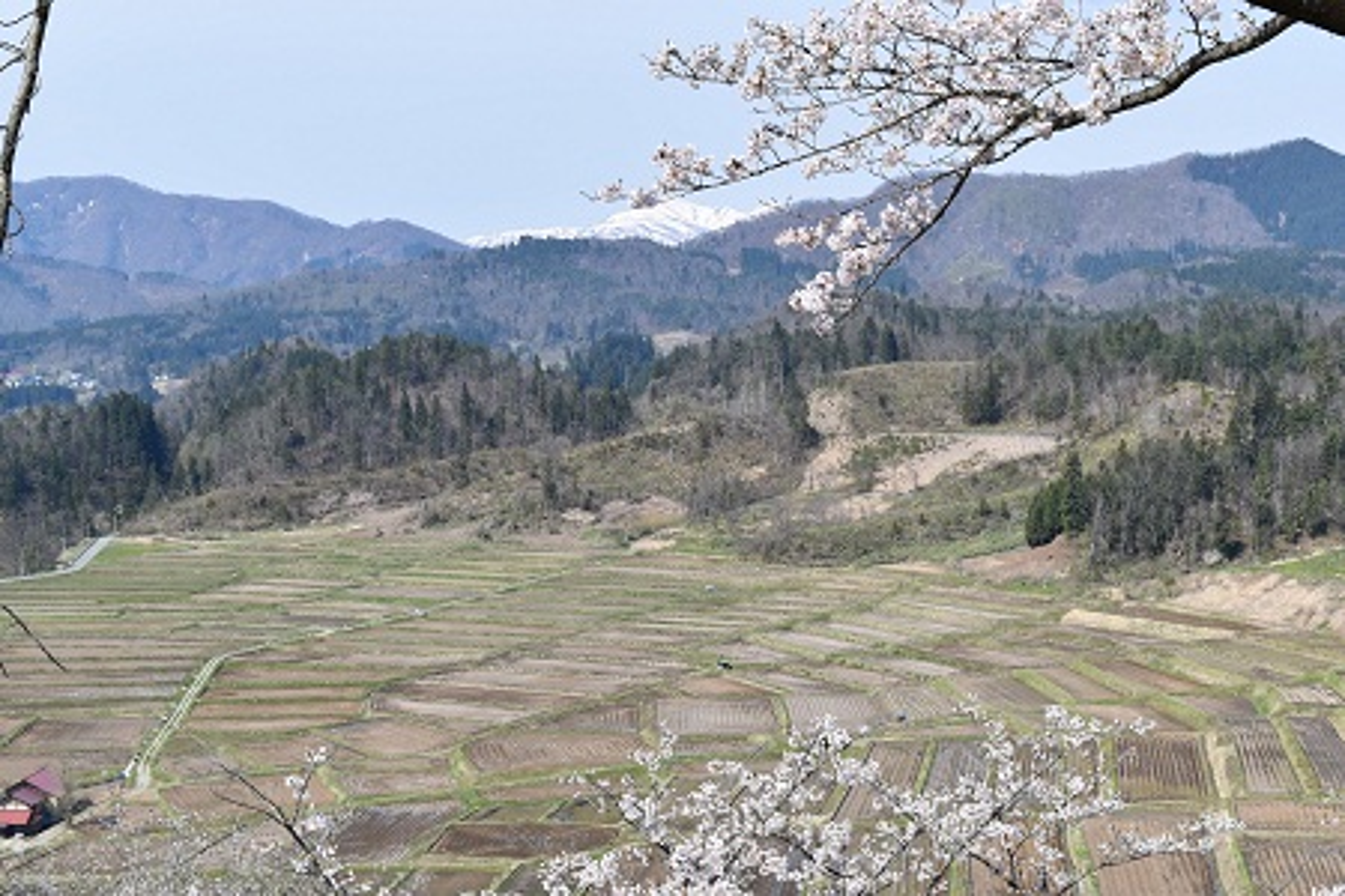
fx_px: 2241
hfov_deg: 33.4
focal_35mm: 60
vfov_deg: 22.6
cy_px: 448
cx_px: 672
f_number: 9
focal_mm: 40
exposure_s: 1/320
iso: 200
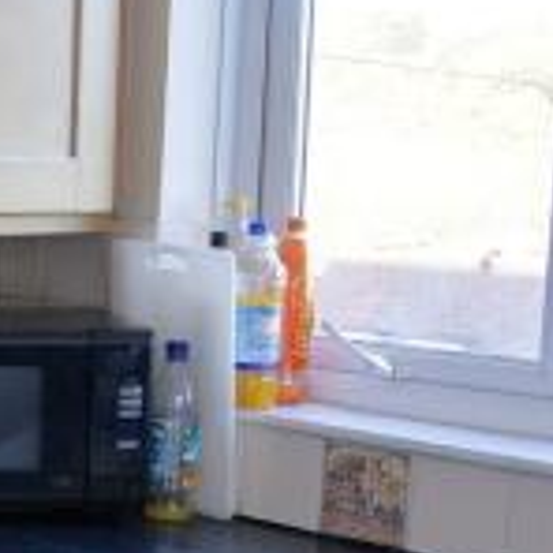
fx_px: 1428
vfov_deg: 21.5
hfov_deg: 19.6
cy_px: 480
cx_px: -224
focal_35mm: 79
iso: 400
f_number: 3.5
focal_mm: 11
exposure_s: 1/200
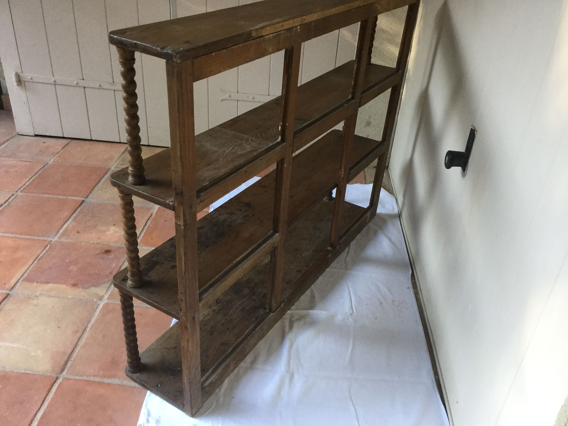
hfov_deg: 58.4
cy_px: 213
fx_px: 509
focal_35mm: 31
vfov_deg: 45.4
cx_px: 284
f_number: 2.4
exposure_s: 1/33
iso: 50
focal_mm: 3.3
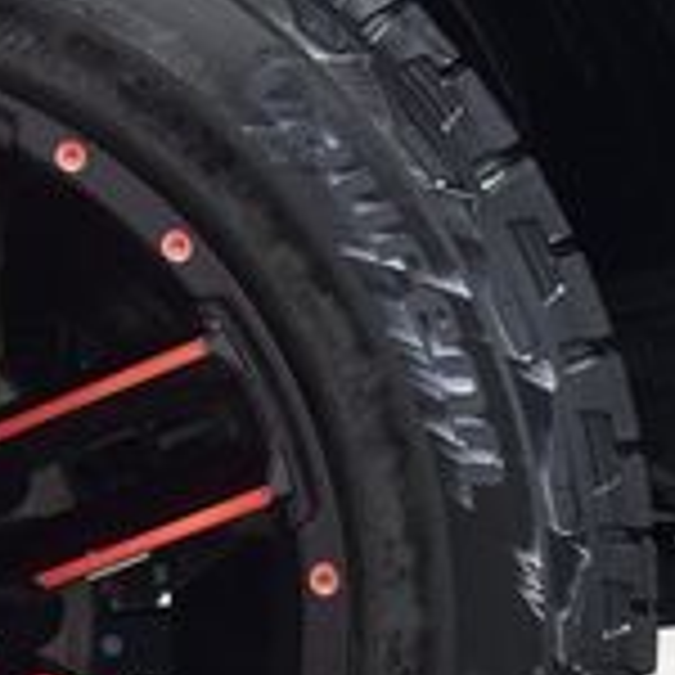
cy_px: 583
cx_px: -243
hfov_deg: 11.2
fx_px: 3353
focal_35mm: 152
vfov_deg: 11.4
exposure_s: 1/15
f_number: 6.3
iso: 1400
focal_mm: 28
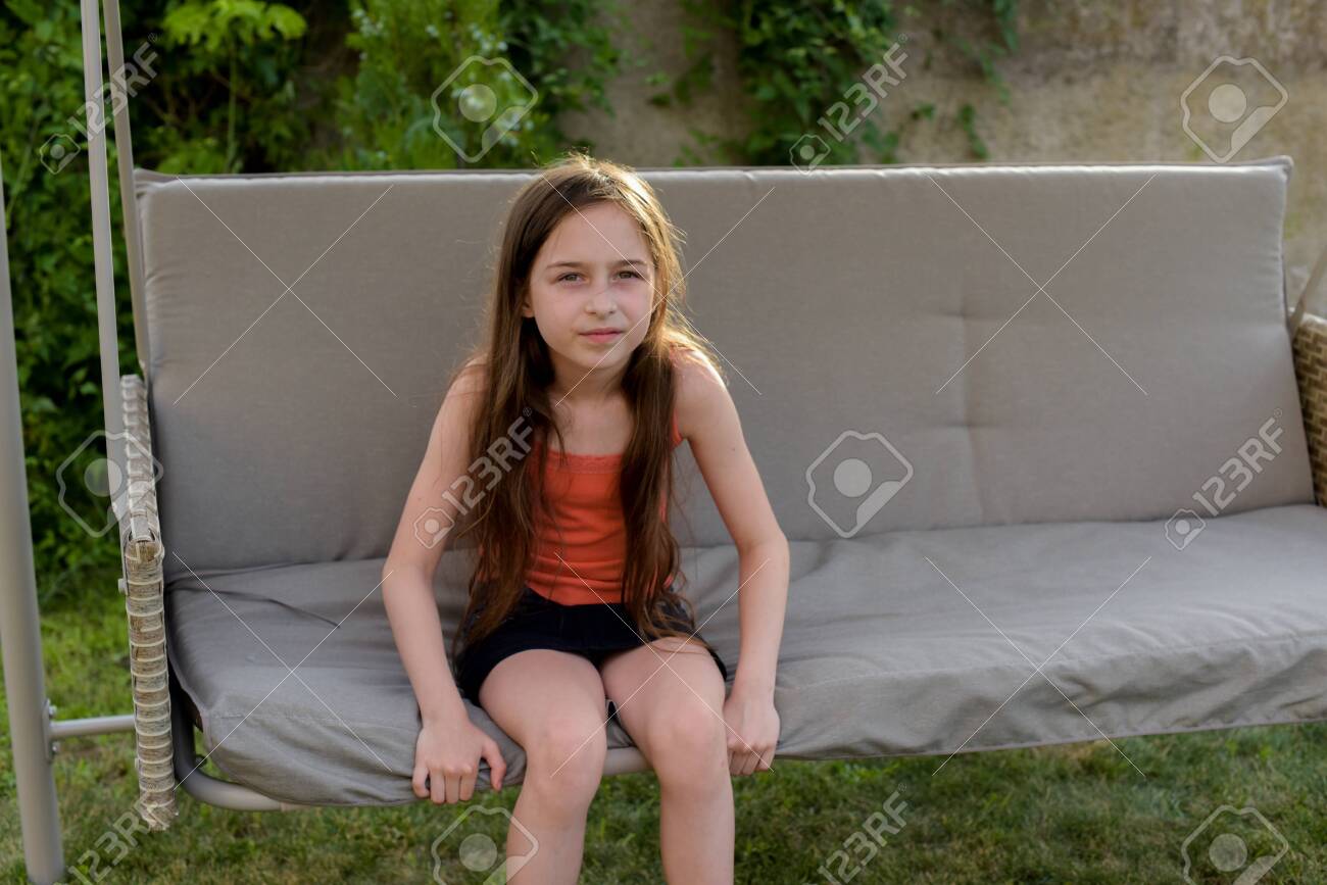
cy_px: 442
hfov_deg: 39.6
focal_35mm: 50
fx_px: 1843
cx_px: 664
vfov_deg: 27.0
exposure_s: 1/800
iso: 800
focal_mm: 50
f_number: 5
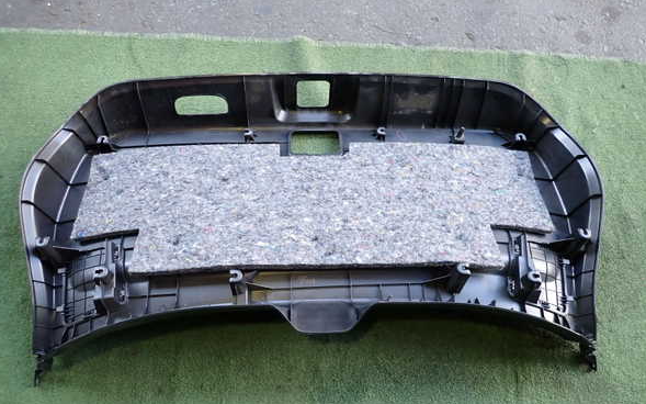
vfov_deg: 46.0
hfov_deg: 68.4
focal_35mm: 27
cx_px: 320
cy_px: 217
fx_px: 475
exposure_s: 1/100
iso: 200
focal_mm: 4.5
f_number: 2
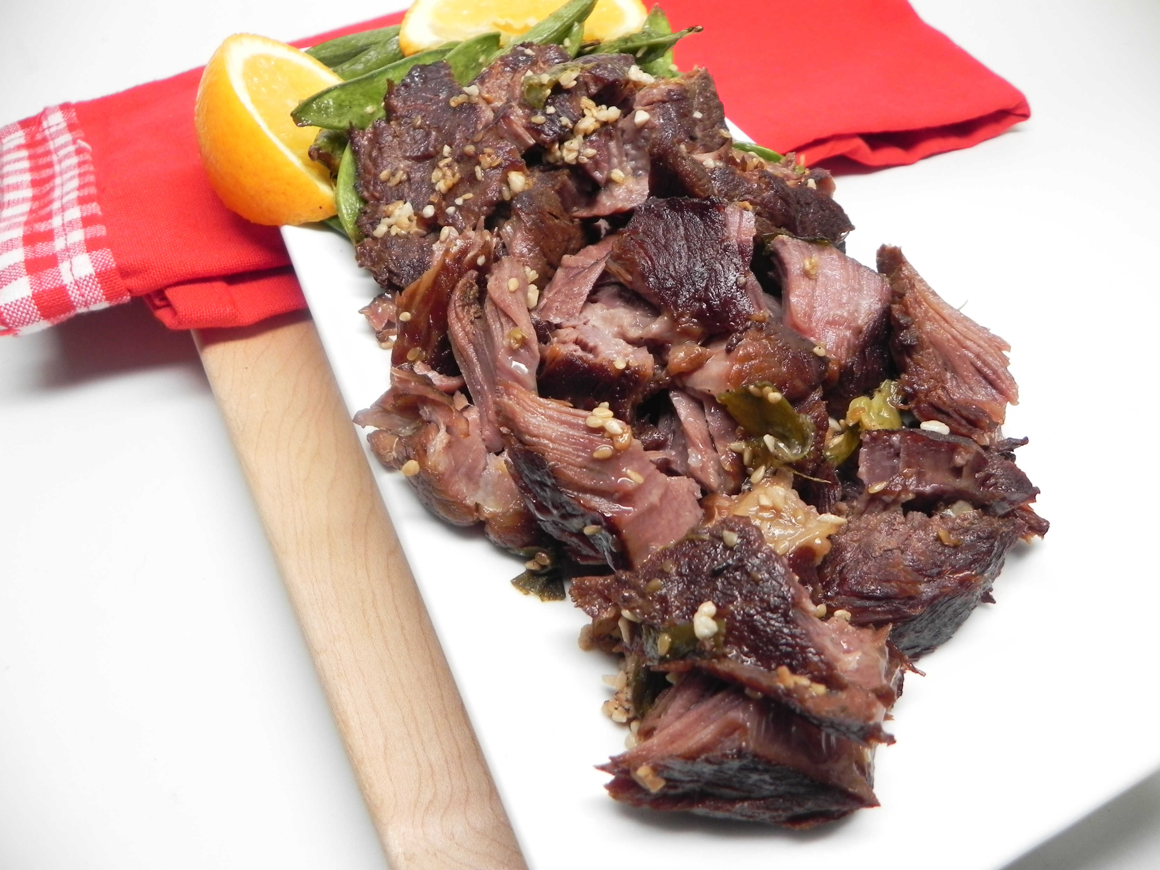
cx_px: 580
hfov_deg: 67.3
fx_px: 871
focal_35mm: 26
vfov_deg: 53.1
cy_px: 435
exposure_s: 1/30
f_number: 2.8
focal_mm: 4.6
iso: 170
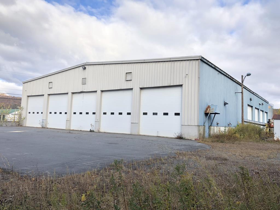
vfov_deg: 49.7
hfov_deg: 63.4
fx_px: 226
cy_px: 105
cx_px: 140
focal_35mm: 28
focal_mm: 4
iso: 20
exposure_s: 1/390
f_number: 1.8
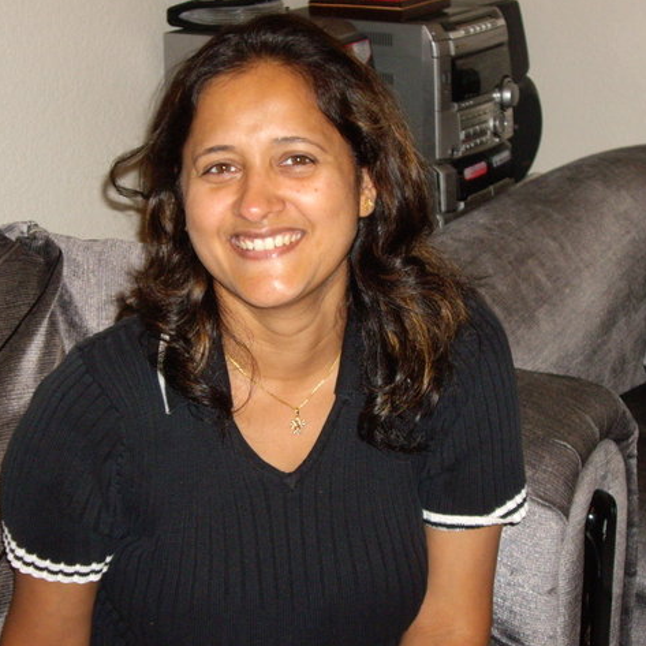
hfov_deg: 21.9
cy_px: 320
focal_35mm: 79
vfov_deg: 21.9
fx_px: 1668
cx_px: 300
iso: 200
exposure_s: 1/80
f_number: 3.6
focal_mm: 10.7
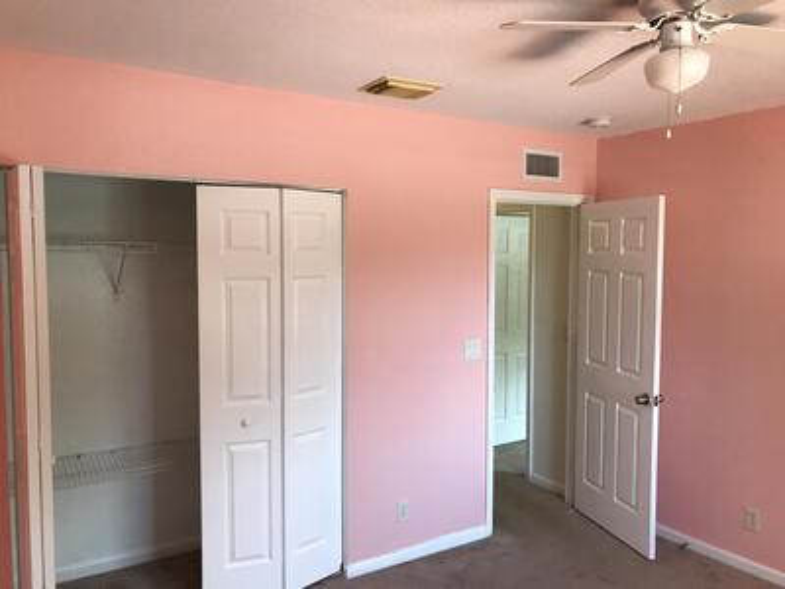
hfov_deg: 63.4
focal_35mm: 28
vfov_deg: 49.7
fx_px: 635
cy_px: 294
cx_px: 392
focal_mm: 3.99
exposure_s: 1/40
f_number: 1.8
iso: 25
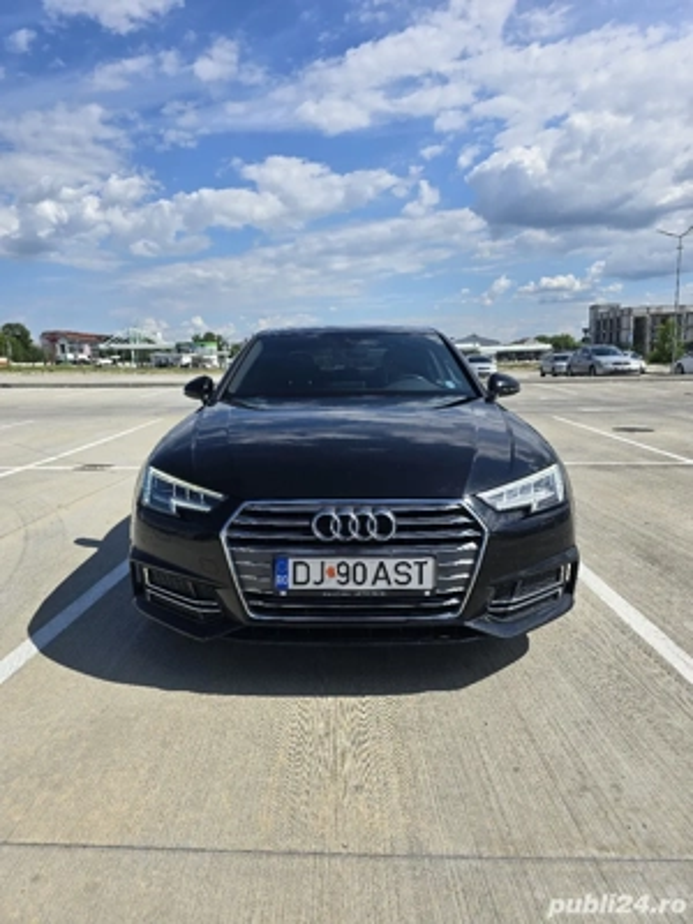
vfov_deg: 73.9
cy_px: 462
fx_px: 614
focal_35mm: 23
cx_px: 346
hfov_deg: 58.9
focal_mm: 6.3
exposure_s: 1/1250
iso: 12
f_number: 1.7
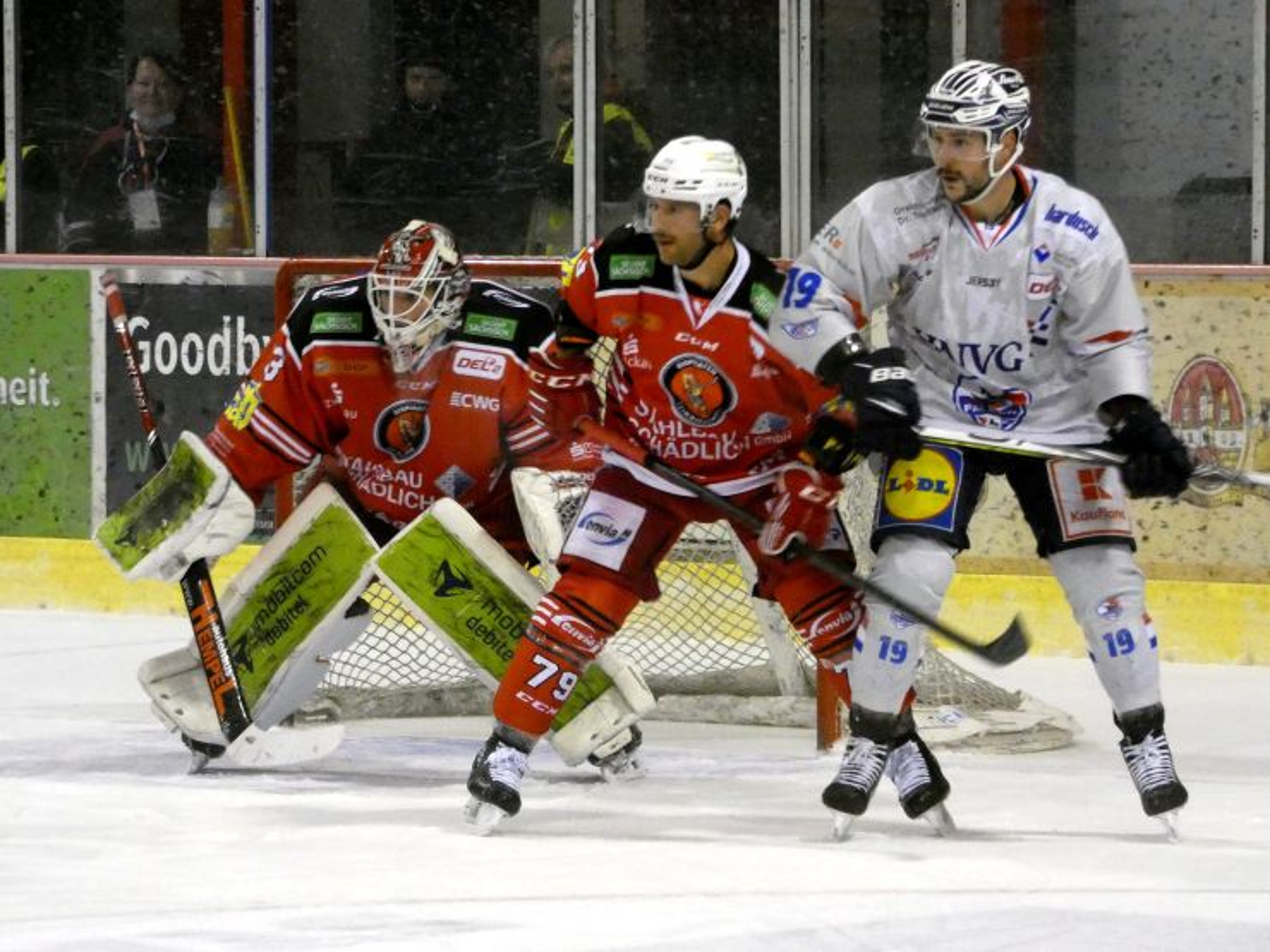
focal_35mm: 243
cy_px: 476
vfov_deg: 6.1
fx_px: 8915
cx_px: 635
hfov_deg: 8.1
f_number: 5.5
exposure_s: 1/80
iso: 1600
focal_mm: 43.5
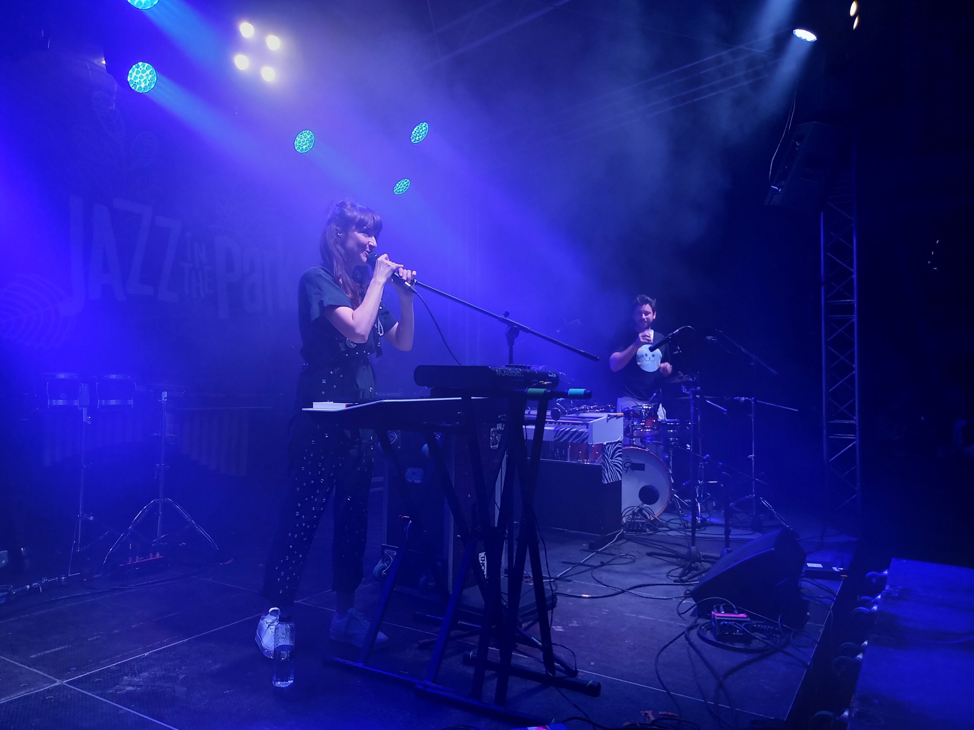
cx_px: 487
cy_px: 365
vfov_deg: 54.9
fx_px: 703
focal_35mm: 25
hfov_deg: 69.4
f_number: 1.8
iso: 100
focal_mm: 4.65
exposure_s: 1/50
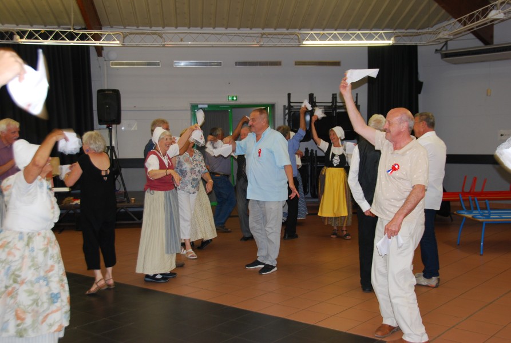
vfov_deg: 32.1
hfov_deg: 46.3
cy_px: 172
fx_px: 598
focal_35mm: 42
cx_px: 256
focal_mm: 28
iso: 400
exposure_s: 1/60
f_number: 4
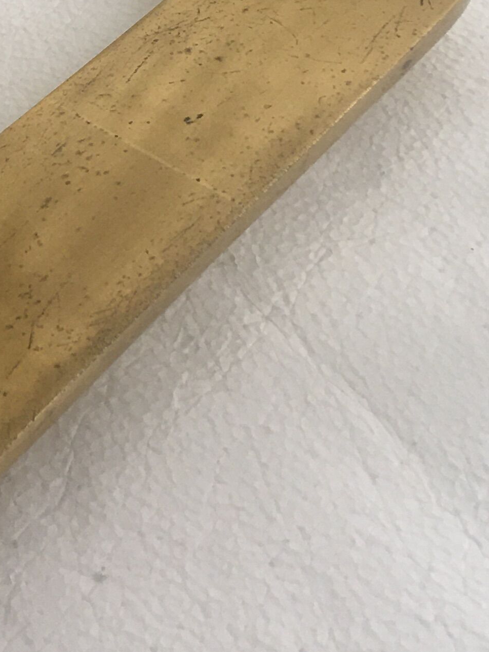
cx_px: -114
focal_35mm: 92
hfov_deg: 15.4
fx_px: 1733
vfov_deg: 20.3
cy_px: -80
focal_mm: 4.15
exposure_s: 1/33
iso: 40
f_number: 2.2
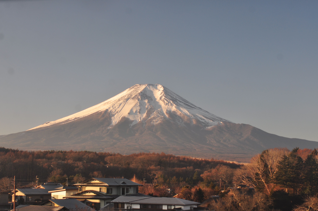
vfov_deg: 25.0
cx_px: 159
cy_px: 106
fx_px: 476
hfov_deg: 36.9
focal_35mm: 54
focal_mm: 36
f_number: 5.6
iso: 200
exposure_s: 1/125
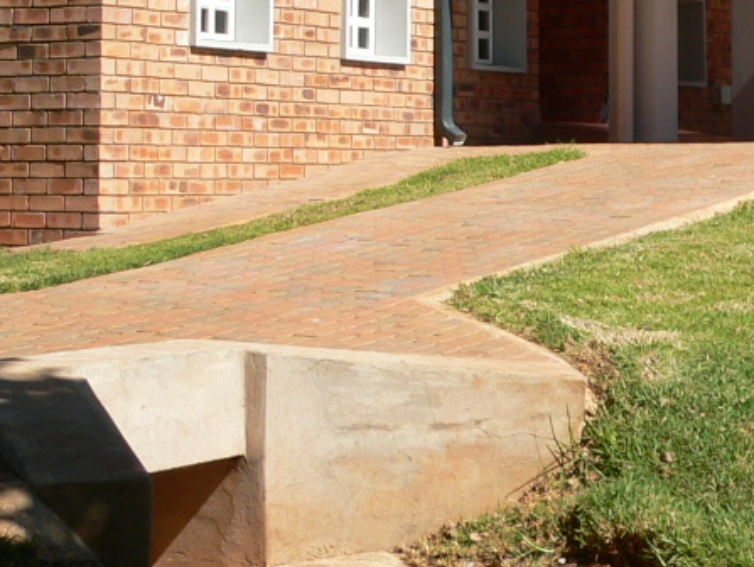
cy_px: -56
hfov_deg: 18.9
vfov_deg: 14.1
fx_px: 2245
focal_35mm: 103
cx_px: 607
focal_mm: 6
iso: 80
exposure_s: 1/500
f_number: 4
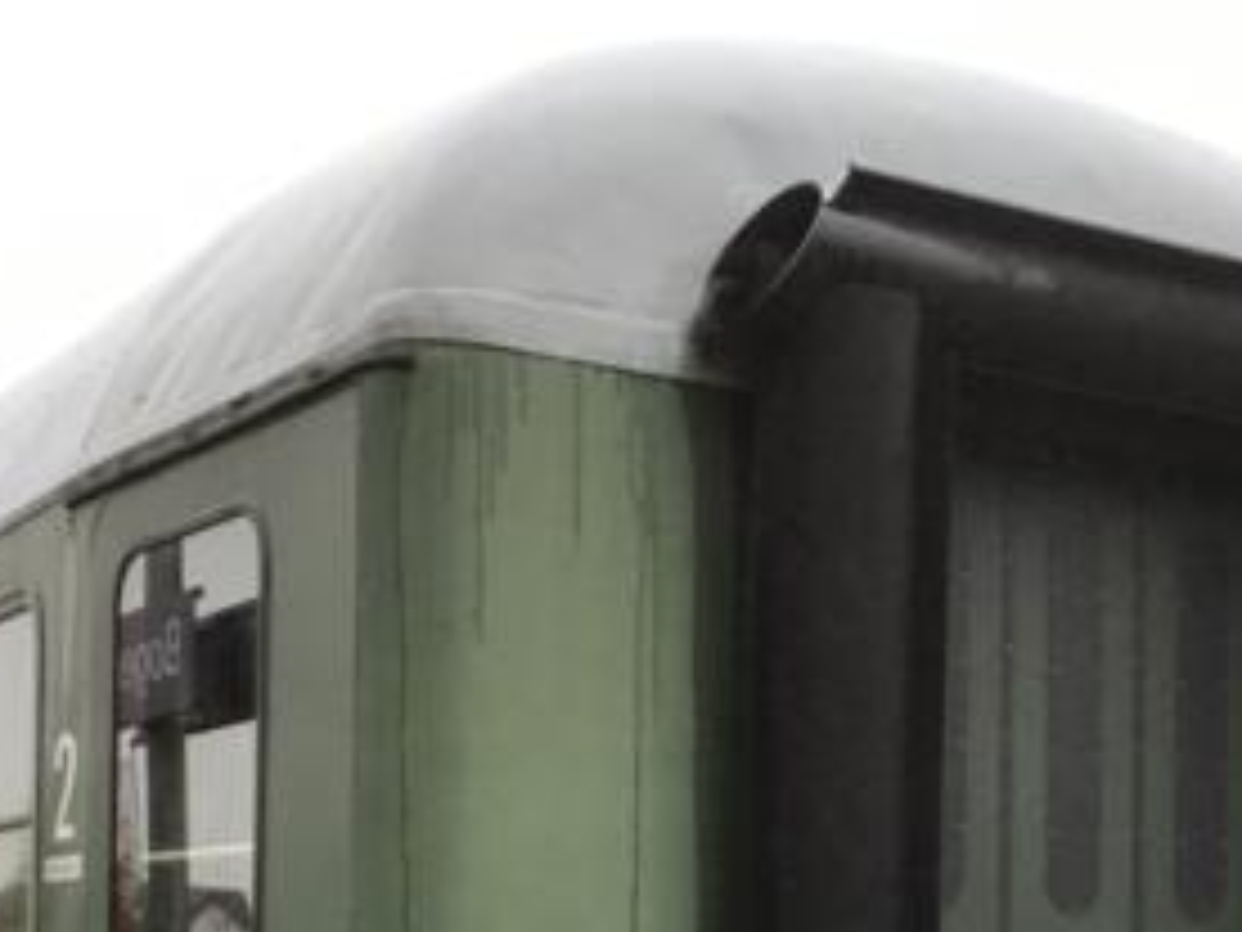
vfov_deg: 21.4
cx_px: 533
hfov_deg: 29.4
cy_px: 950
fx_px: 2368
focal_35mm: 66
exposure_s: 1/33
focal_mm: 3.3
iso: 25
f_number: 2.4
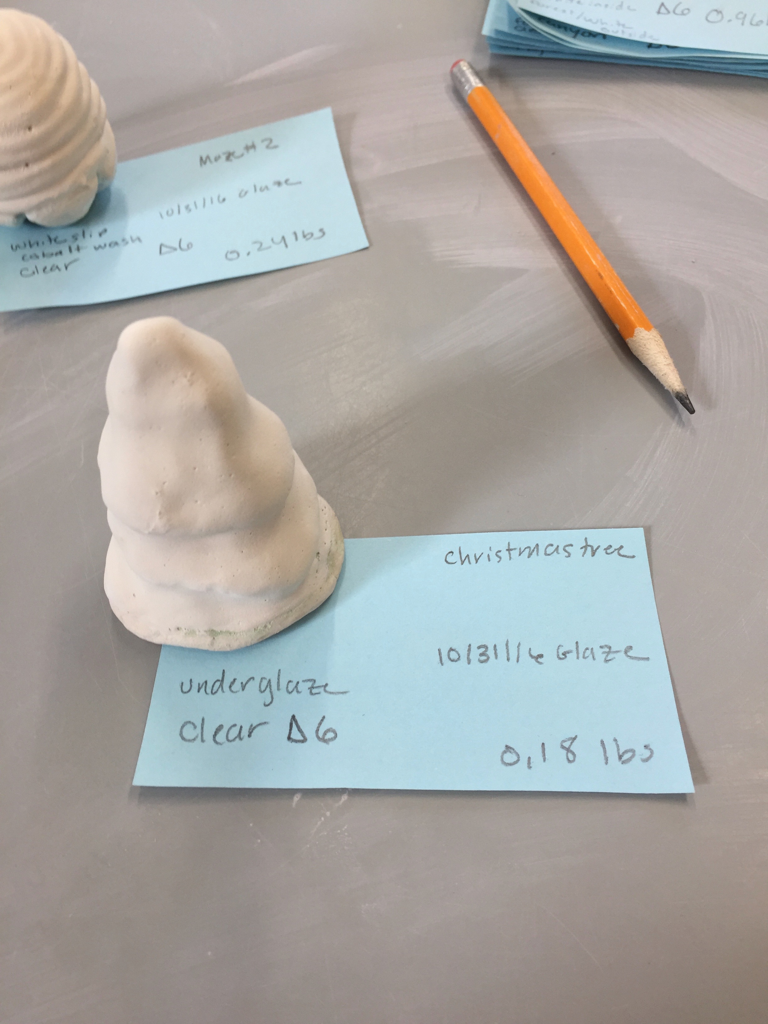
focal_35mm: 29
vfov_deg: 61.7
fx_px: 858
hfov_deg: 48.2
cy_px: 512
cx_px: 384
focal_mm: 4.15
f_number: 2.2
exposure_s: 1/60
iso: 40
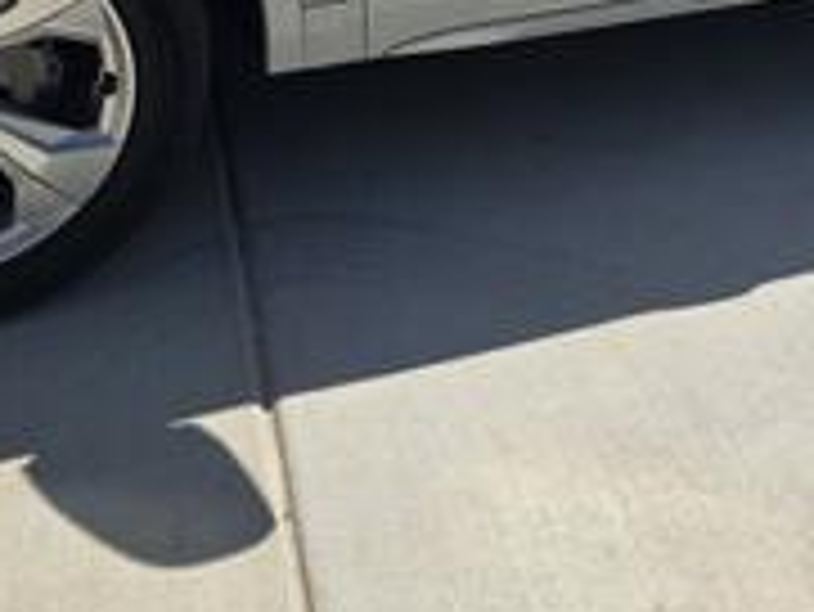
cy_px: -166
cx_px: 616
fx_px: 1506
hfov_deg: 29.7
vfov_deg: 21.0
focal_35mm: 64
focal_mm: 6.3
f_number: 1.7
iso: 80
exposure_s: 1/7944
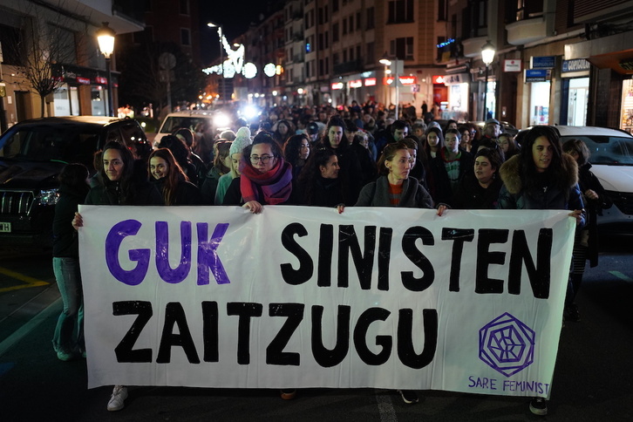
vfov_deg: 37.9
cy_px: 211
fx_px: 615
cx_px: 316
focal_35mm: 35
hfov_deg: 54.4
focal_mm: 35
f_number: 1.8
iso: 3200
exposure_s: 1/160
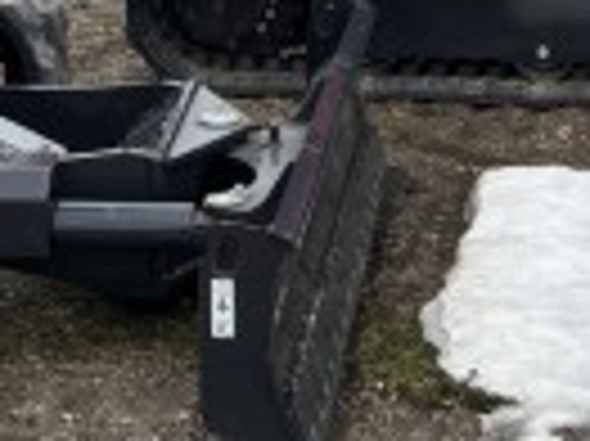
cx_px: 140
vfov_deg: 8.8
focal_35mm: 159
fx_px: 2708
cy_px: -459
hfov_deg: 12.4
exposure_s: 1/2105
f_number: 1.6
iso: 50
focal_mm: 5.96
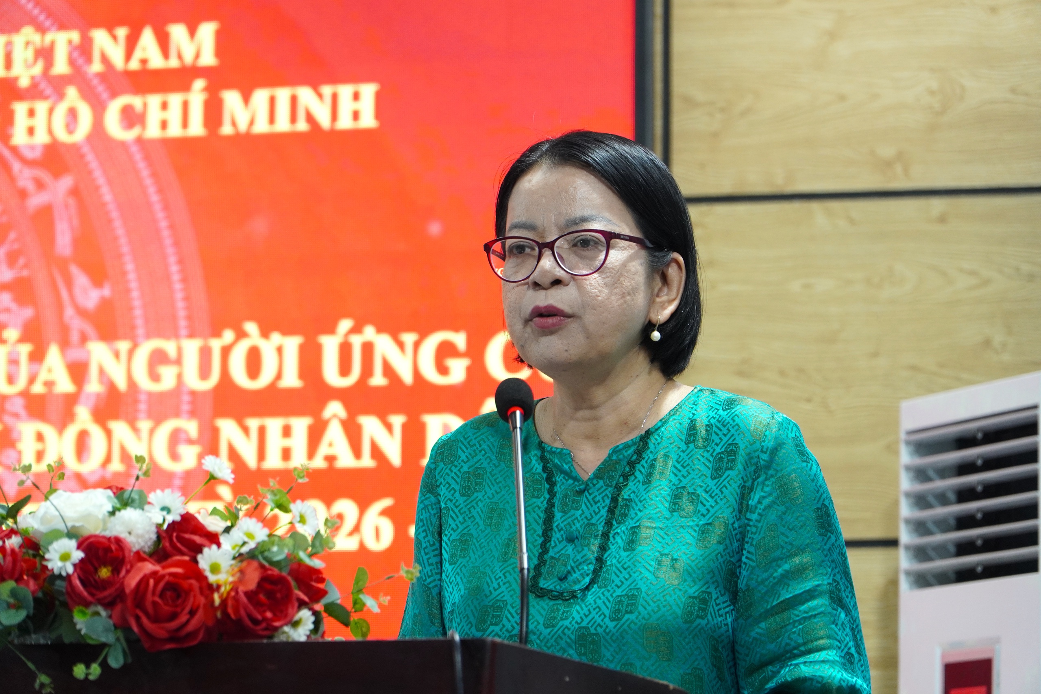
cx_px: 520
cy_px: 347
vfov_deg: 9.4
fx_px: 4207
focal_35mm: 146
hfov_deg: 14.1
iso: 800
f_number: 4
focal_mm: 97
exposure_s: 1/160
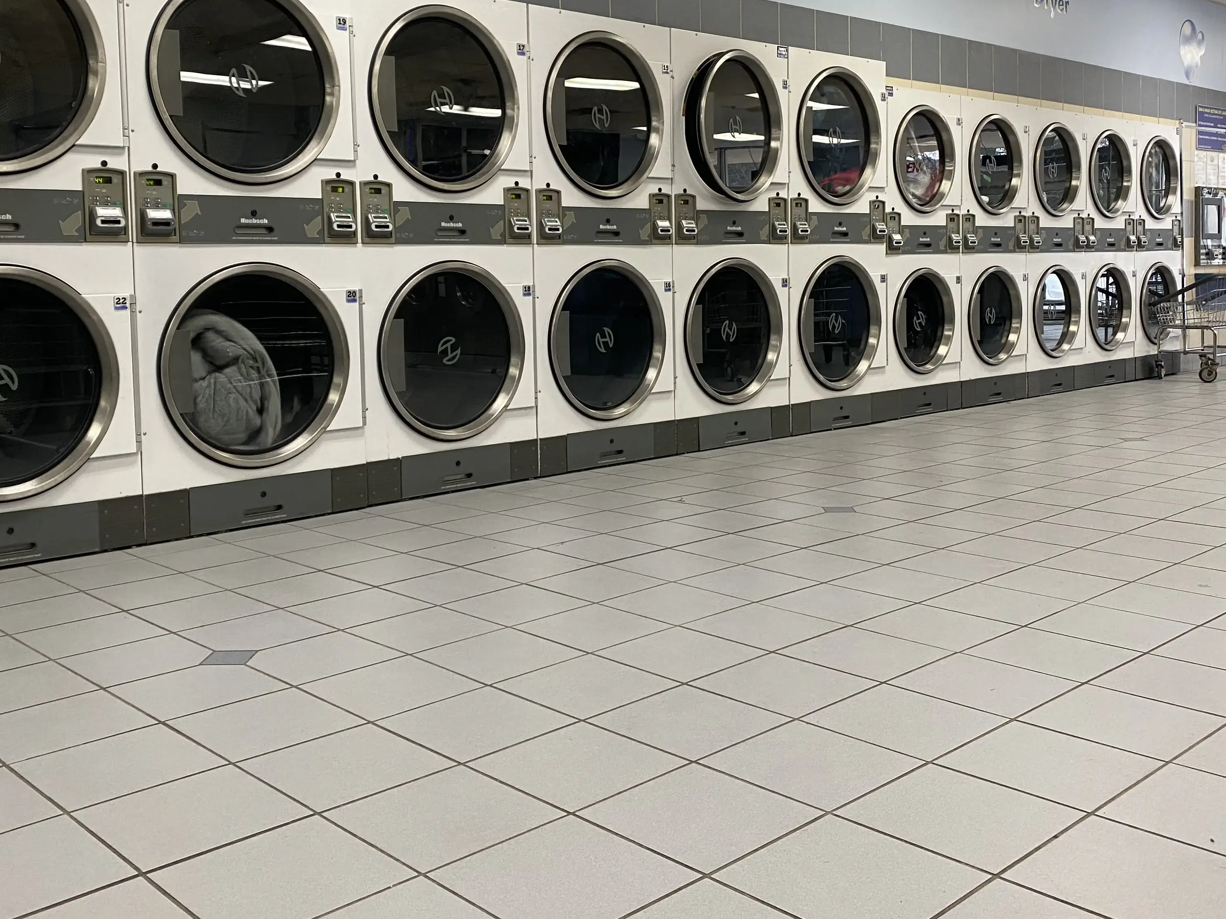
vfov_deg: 40.4
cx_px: 592
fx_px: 1240
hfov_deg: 52.6
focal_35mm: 35
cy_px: 351
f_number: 1.8
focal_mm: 4.25
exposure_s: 1/60
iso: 160
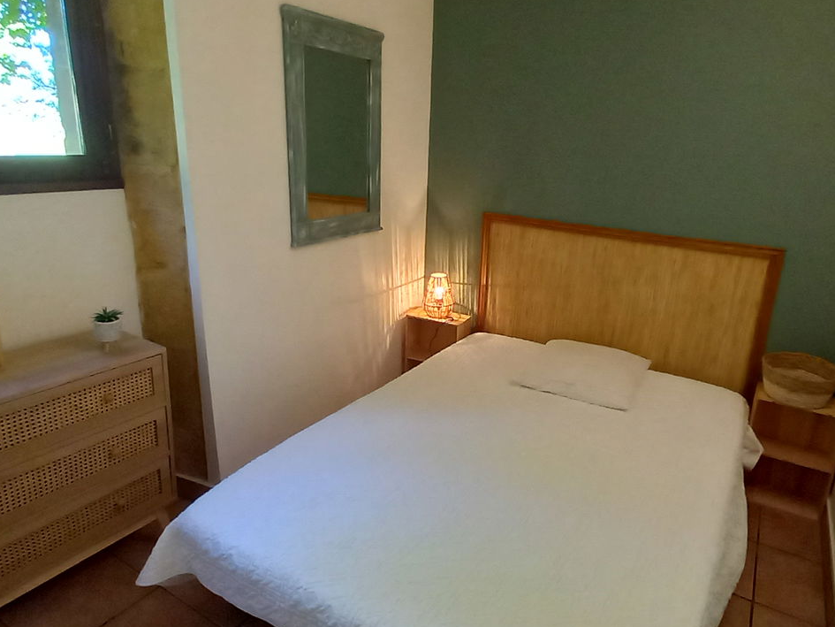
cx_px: 456
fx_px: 531
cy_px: 320
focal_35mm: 22
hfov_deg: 76.2
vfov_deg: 61.1
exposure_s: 1/40
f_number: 2.2
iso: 160
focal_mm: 1.13
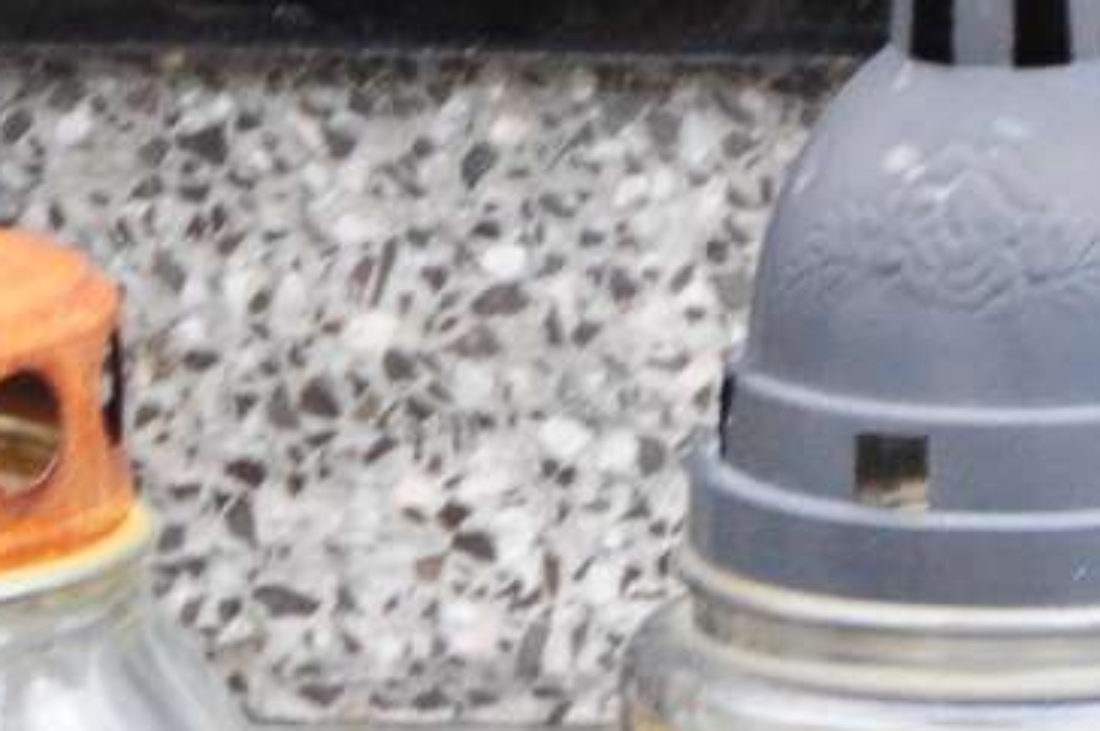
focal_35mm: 1503
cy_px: -1305
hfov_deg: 1.4
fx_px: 45883
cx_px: 1118
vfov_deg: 0.9
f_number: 7.1
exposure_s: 1/160
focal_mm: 170
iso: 640
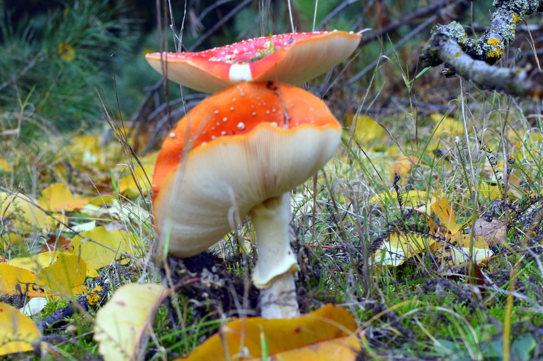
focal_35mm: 52
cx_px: 272
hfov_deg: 37.9
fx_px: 791
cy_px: 180
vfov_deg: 25.7
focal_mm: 35
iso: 400
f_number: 6.3
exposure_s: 1/125
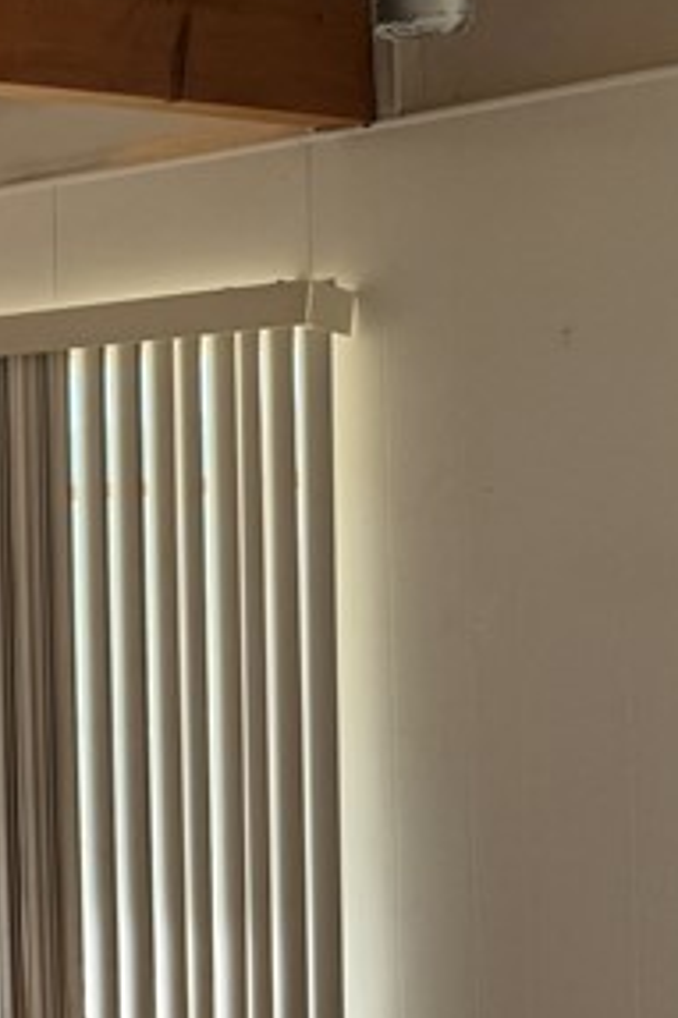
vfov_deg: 22.8
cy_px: 638
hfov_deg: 12.7
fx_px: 2517
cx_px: -813
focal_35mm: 89
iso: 80
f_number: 1.78
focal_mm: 6.76
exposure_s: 1/279
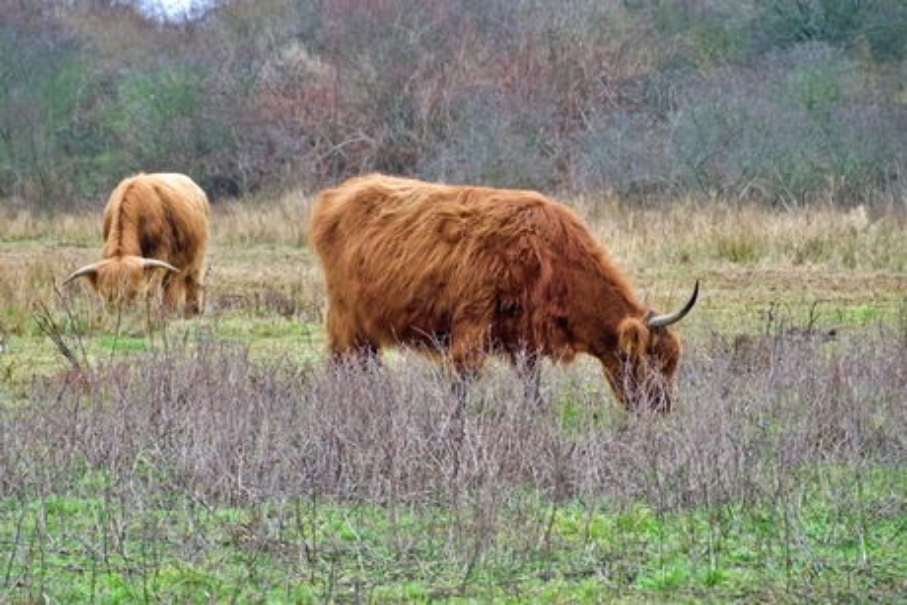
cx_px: 454
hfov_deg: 11.6
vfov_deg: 7.8
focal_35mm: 177
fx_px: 4461
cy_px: 302
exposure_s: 1/640
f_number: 4
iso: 1250
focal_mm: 64.84
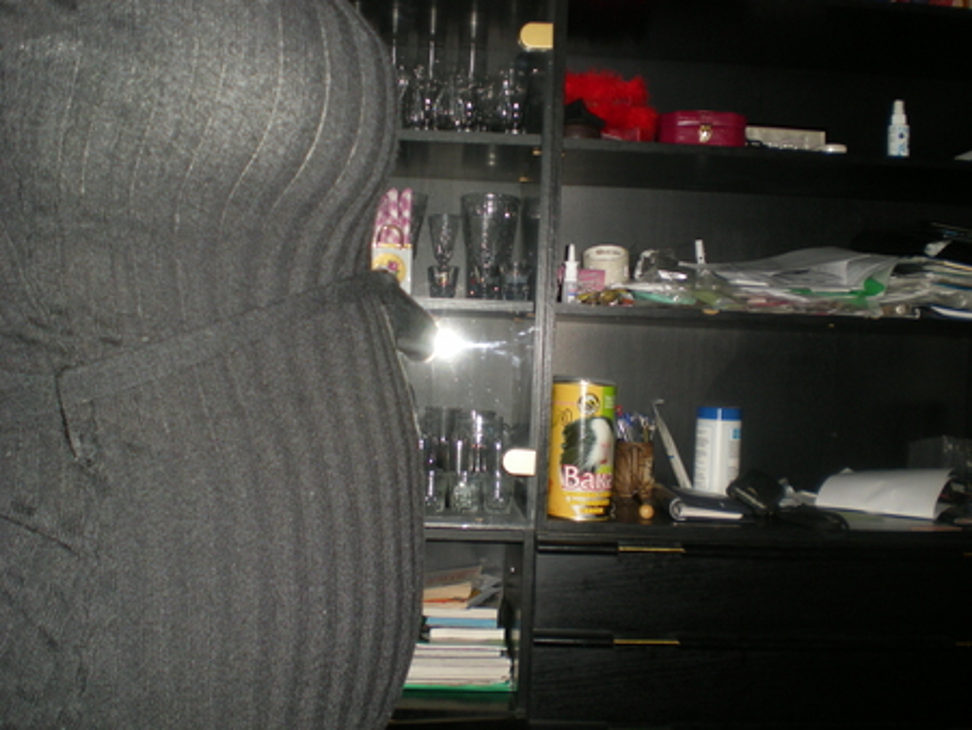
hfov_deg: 49.0
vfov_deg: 37.8
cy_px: 365
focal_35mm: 38
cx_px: 486
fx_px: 1068
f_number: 3.1
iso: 92
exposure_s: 1/60
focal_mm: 6.3
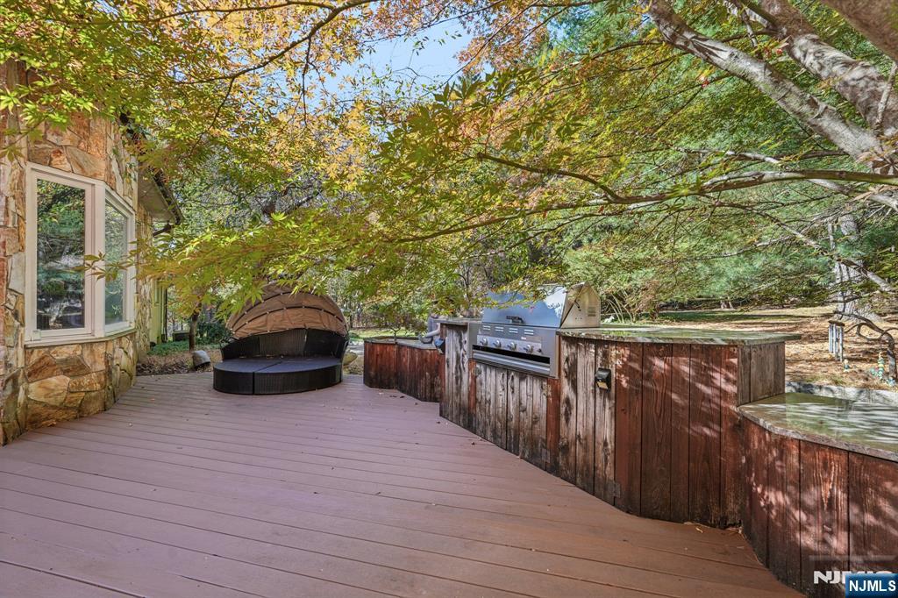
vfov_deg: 73.7
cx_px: 449
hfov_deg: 96.8
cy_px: 299
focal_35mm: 16
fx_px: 399
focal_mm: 16
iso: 160
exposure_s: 1/30
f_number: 8
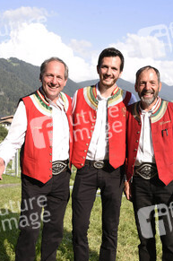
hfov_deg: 30.3
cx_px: 102
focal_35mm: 44
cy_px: 172
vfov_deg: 44.0
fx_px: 318
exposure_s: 1/160
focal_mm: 32
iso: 160
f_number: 8
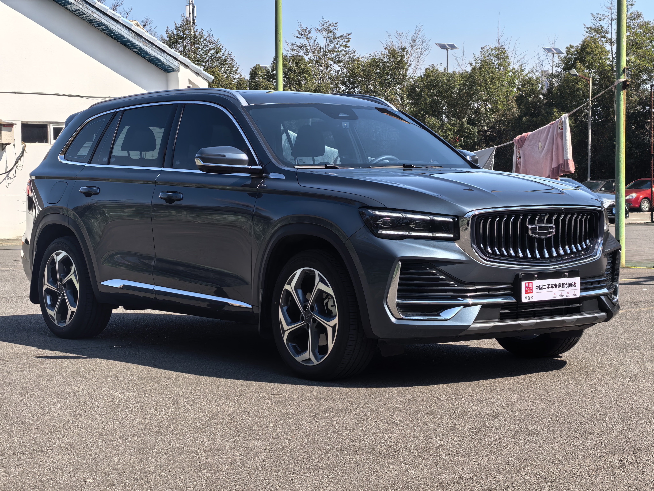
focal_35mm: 73
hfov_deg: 26.7
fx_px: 1379
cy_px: 246
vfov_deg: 20.2
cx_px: 327
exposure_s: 1/4505
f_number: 2
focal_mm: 6.98
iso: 50
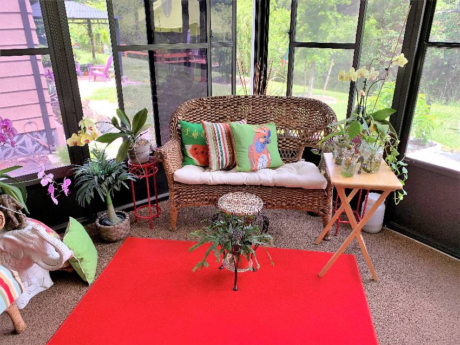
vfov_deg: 53.0
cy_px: 172
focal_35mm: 26
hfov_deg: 67.3
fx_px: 345
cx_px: 230
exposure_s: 1/121
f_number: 1.8
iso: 50
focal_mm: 4.25
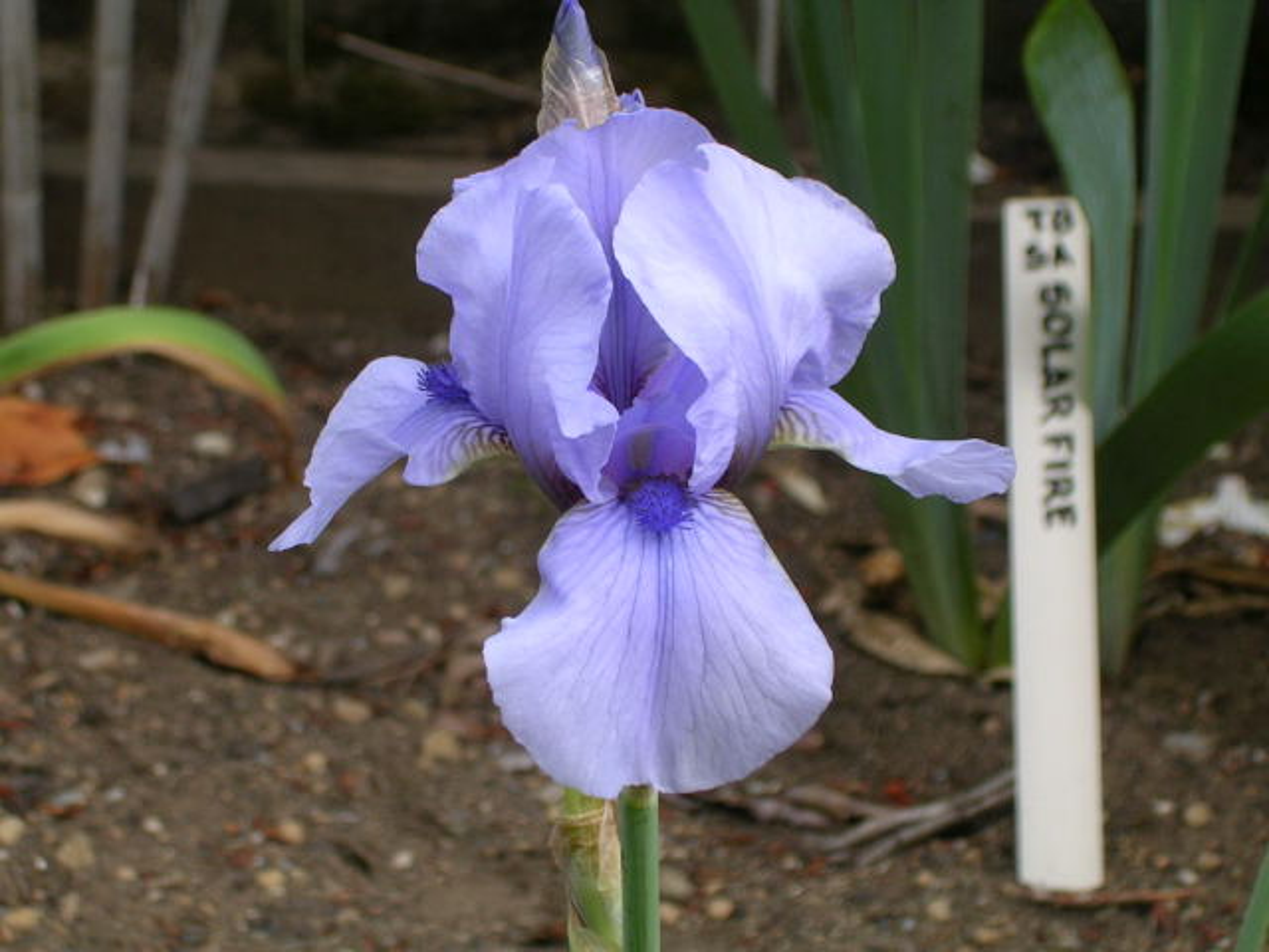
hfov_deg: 17.1
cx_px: 634
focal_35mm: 115
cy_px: 476
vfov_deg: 12.9
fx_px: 4216
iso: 50
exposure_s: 1/43.8
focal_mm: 17.4
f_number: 4.9
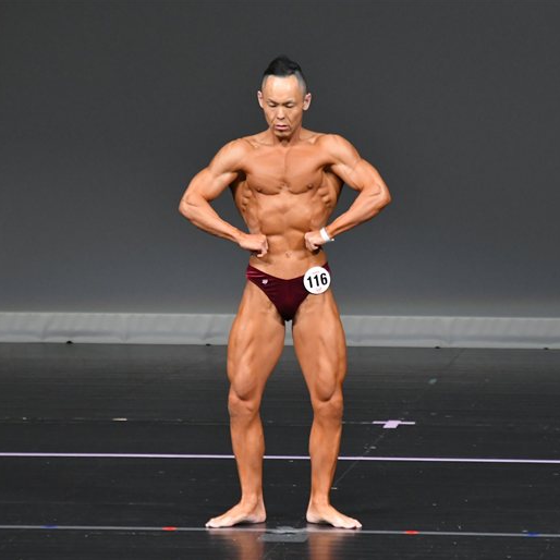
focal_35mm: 442
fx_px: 8090
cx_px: 323
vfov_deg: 4.0
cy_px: 280
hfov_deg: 4.0
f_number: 5.6
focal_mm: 230
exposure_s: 1/400
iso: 4000
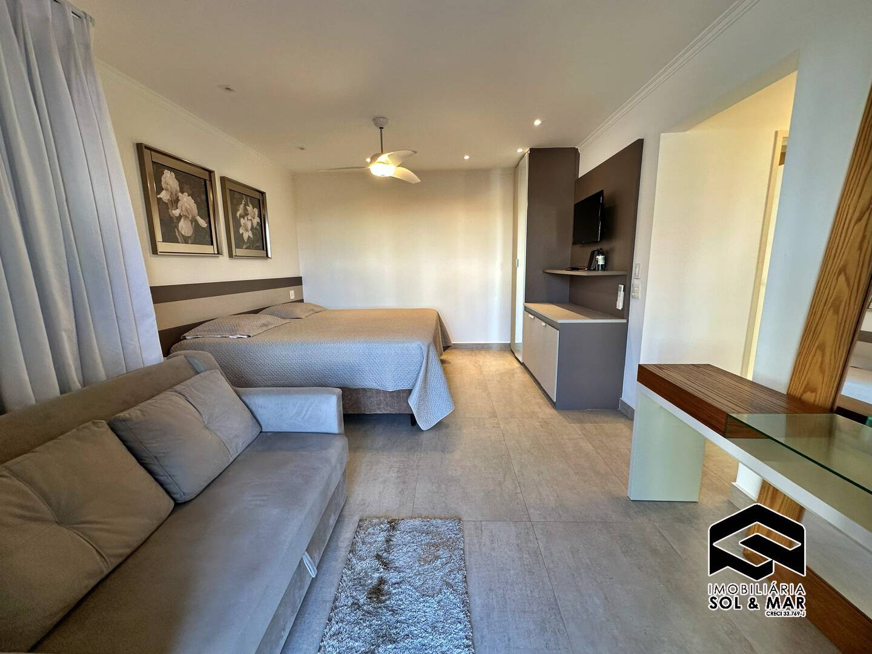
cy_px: 327
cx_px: 436
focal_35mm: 14
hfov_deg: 102.1
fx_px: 353
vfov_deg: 85.7
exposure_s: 1/120
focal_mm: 2.22
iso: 160
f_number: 2.2
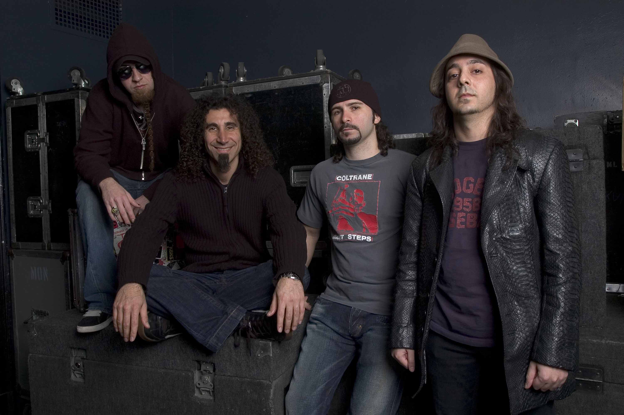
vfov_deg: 45.6
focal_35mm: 28
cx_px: 312
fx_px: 494
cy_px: 208
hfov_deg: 64.6
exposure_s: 1/50
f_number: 10
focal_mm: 19
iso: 200
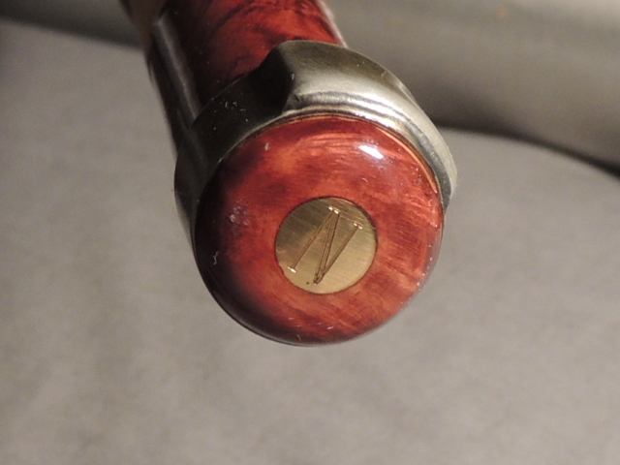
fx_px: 591
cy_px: 232
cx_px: 310
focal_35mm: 33
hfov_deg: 55.4
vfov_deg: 42.9
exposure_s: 1/50
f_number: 3.2
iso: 200
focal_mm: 5.8
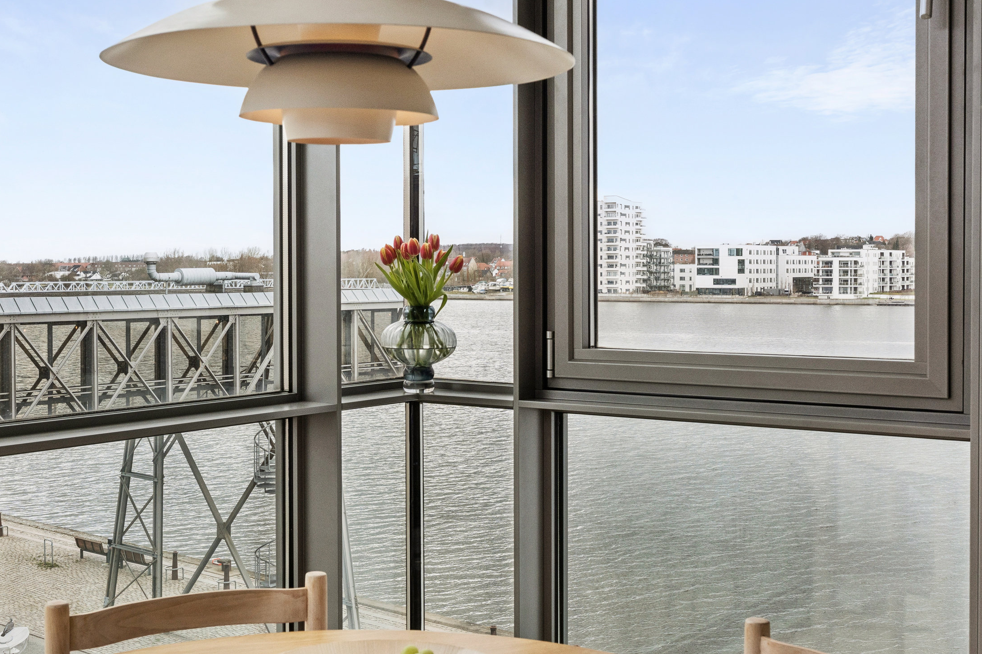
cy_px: 330
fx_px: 1309
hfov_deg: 41.0
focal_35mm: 48
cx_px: 427
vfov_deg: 28.1
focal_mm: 35
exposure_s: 1/160
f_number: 11
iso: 800
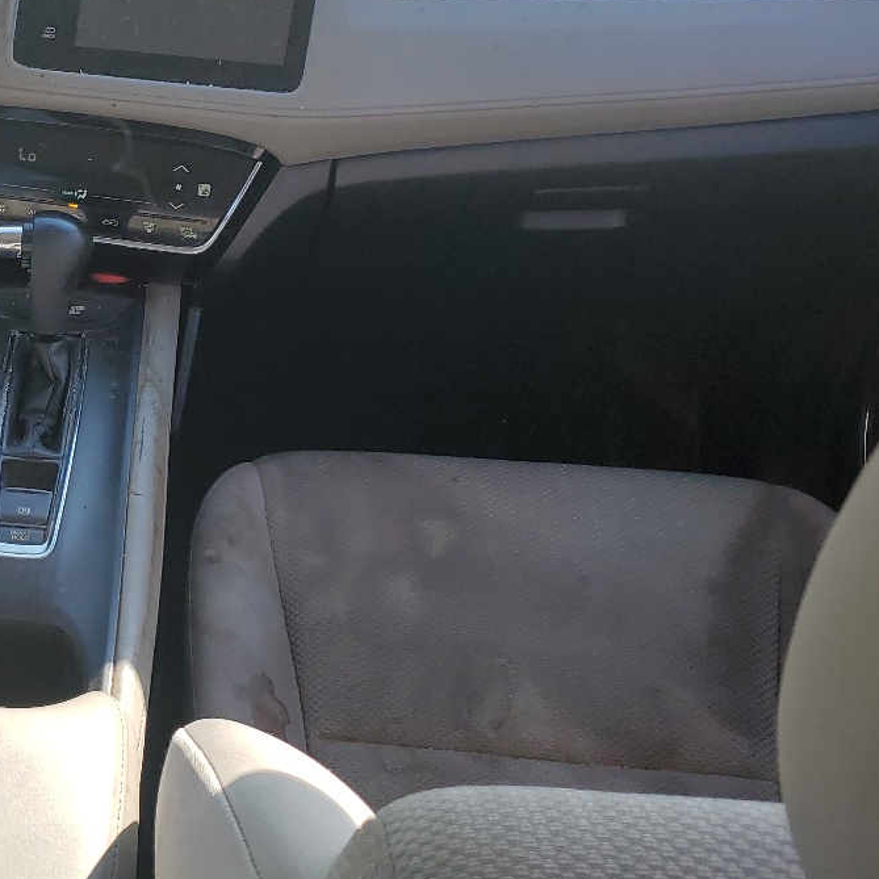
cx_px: 4
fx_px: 1580
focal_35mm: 55
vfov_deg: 31.1
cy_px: 414
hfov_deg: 29.1
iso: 50
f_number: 1.5
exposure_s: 1/625
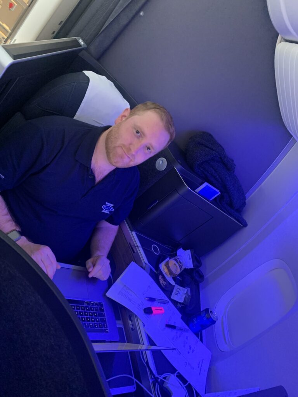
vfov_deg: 67.3
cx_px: 149
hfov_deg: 53.1
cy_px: 198
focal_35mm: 26
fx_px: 298
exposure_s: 1/39
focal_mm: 4.25
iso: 400
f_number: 1.8
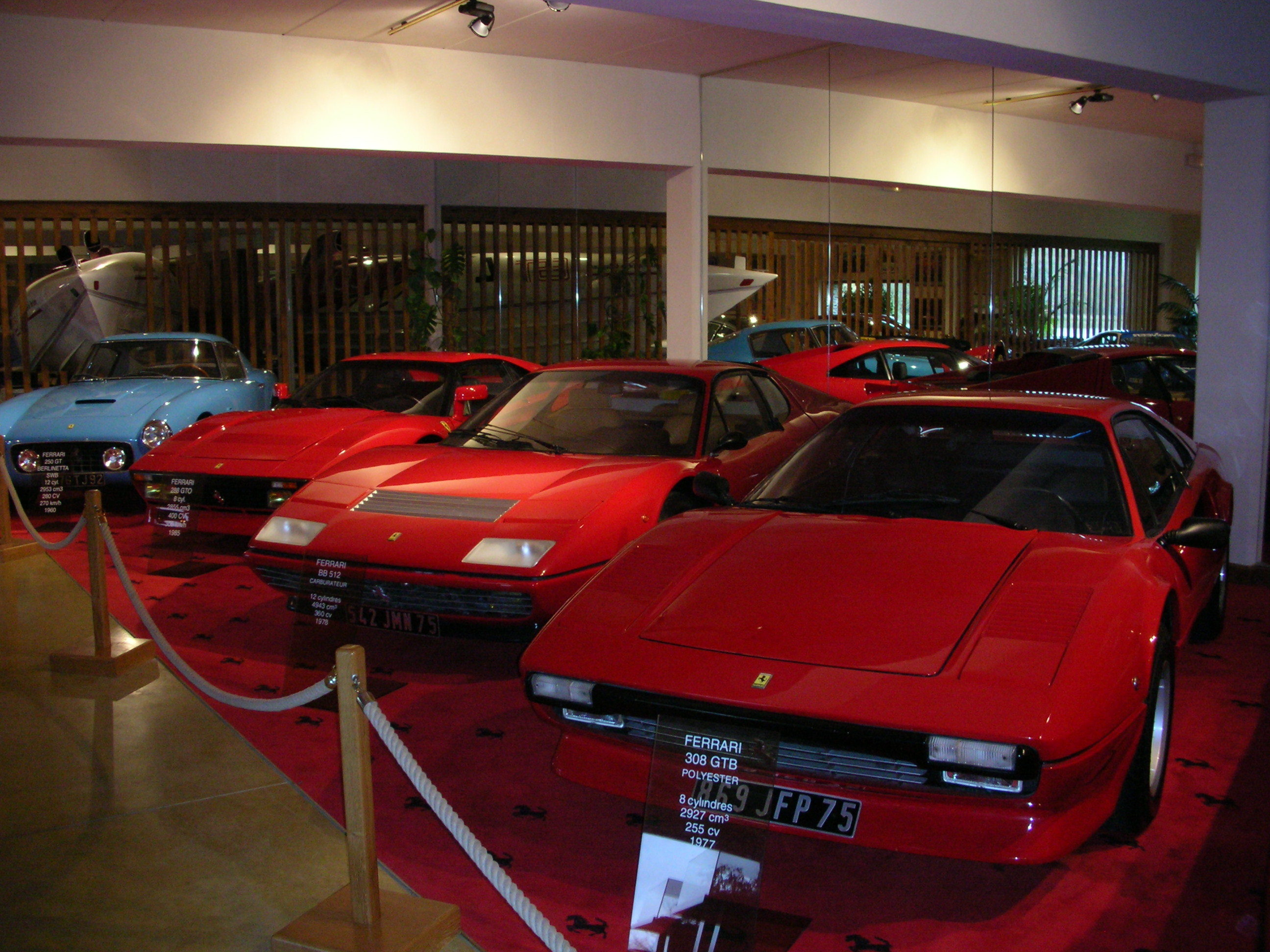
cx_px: 635
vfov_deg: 40.7
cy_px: 476
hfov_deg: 52.6
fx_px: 1284
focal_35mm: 35
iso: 200
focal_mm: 5.8
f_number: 3
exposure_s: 1/60.1
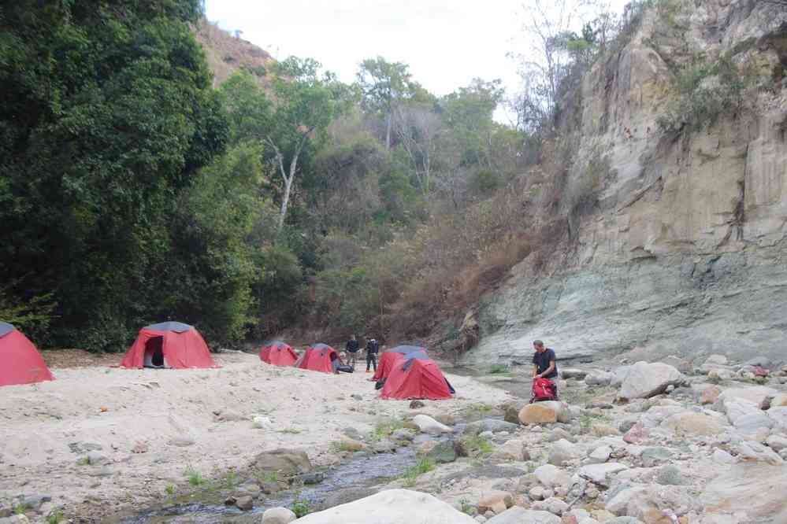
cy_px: 262
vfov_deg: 35.5
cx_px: 394
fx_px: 820
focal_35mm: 38
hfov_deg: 51.3
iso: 400
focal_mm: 25
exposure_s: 1/50
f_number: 5.6
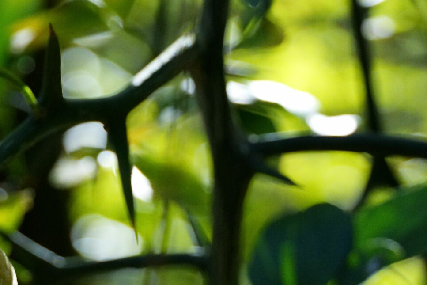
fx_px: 2340
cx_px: 29
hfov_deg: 10.4
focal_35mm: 197
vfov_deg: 7.0
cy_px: 233
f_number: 5
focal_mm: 53
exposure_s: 1/2000
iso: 2000
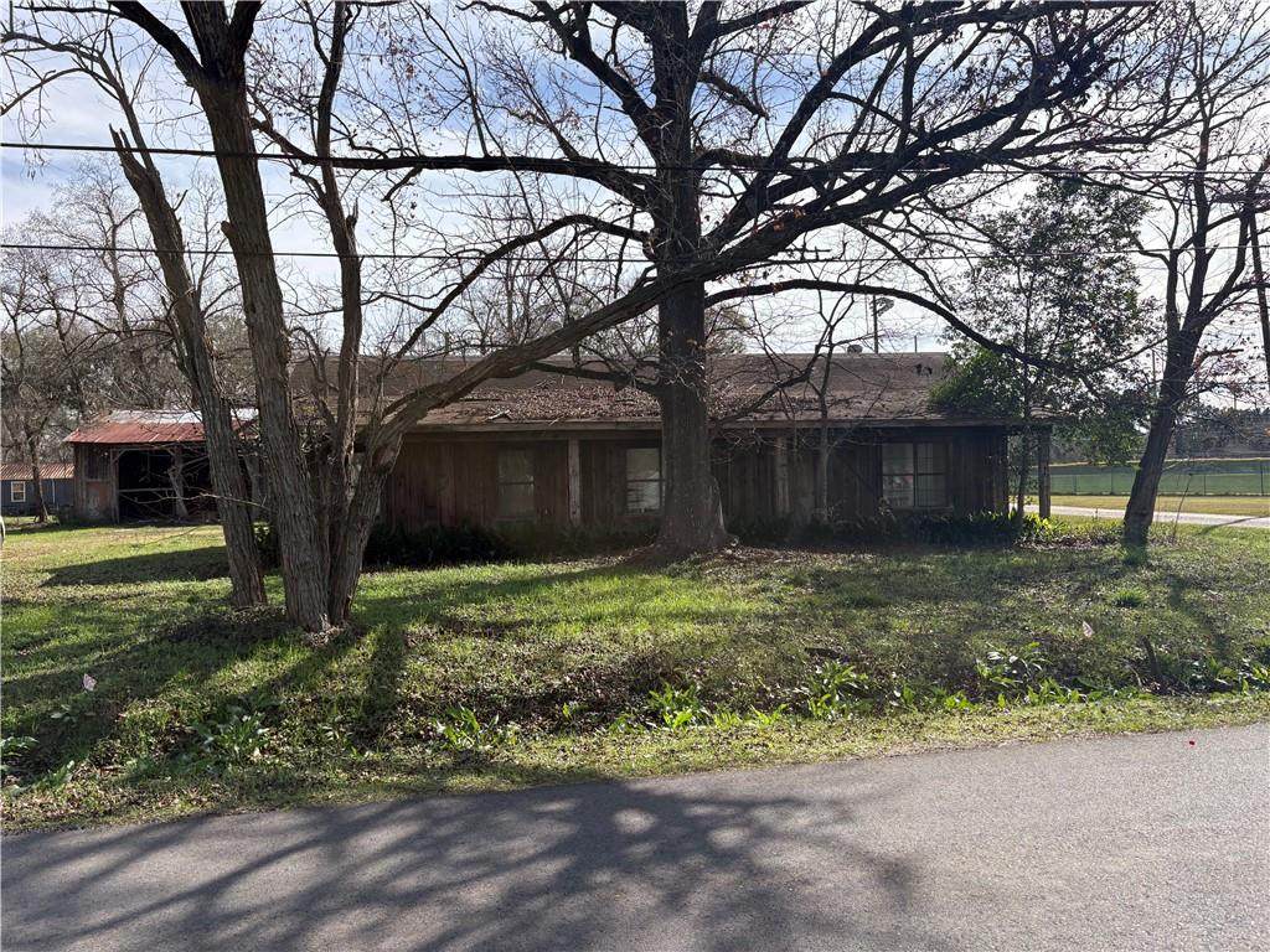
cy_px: 476
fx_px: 954
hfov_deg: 67.3
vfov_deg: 53.1
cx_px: 635
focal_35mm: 26
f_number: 1.6
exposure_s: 1/2639
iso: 50
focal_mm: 5.96
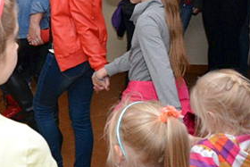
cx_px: -59
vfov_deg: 16.6
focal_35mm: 82
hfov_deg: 22.6
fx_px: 570
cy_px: 52
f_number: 4
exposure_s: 1/60
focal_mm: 18
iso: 3200
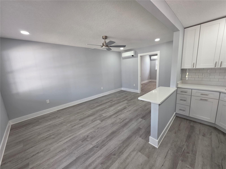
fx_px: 85
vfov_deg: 89.9
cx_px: 113
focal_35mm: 13
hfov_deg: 106.2
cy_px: 84
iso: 125
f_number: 1.9
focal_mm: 2.2
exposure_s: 1/120
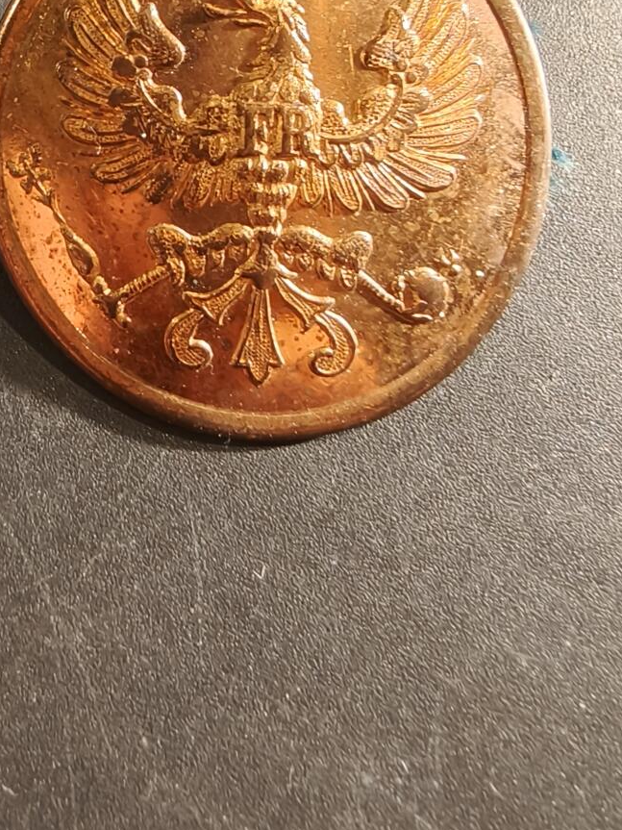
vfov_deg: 39.6
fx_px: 1150
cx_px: 292
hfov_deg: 30.3
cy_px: 454
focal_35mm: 48
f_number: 2
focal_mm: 2.32
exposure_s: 1/50
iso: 400
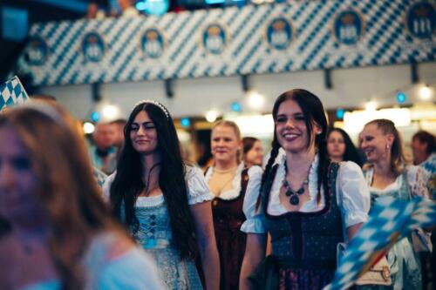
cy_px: 145
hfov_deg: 23.9
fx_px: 1029
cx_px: 218
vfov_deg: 16.1
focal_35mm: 85
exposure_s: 1/250
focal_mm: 85
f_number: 1.8
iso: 1250
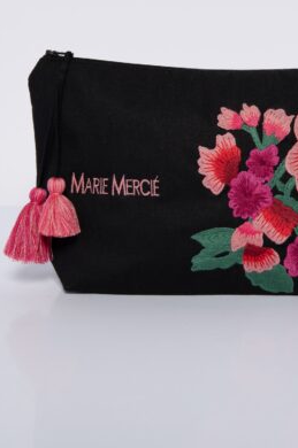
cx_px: 228
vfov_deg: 27.2
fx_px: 921
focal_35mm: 74
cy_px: 150
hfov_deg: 18.2
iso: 320
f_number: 6.3
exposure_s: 1/160
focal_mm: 48
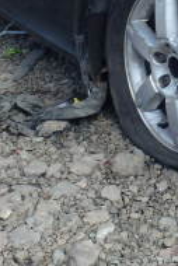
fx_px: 725
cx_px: 245
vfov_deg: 19.5
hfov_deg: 13.4
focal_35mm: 98
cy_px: -59
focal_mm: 5
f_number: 3.9
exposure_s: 1/320
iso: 125
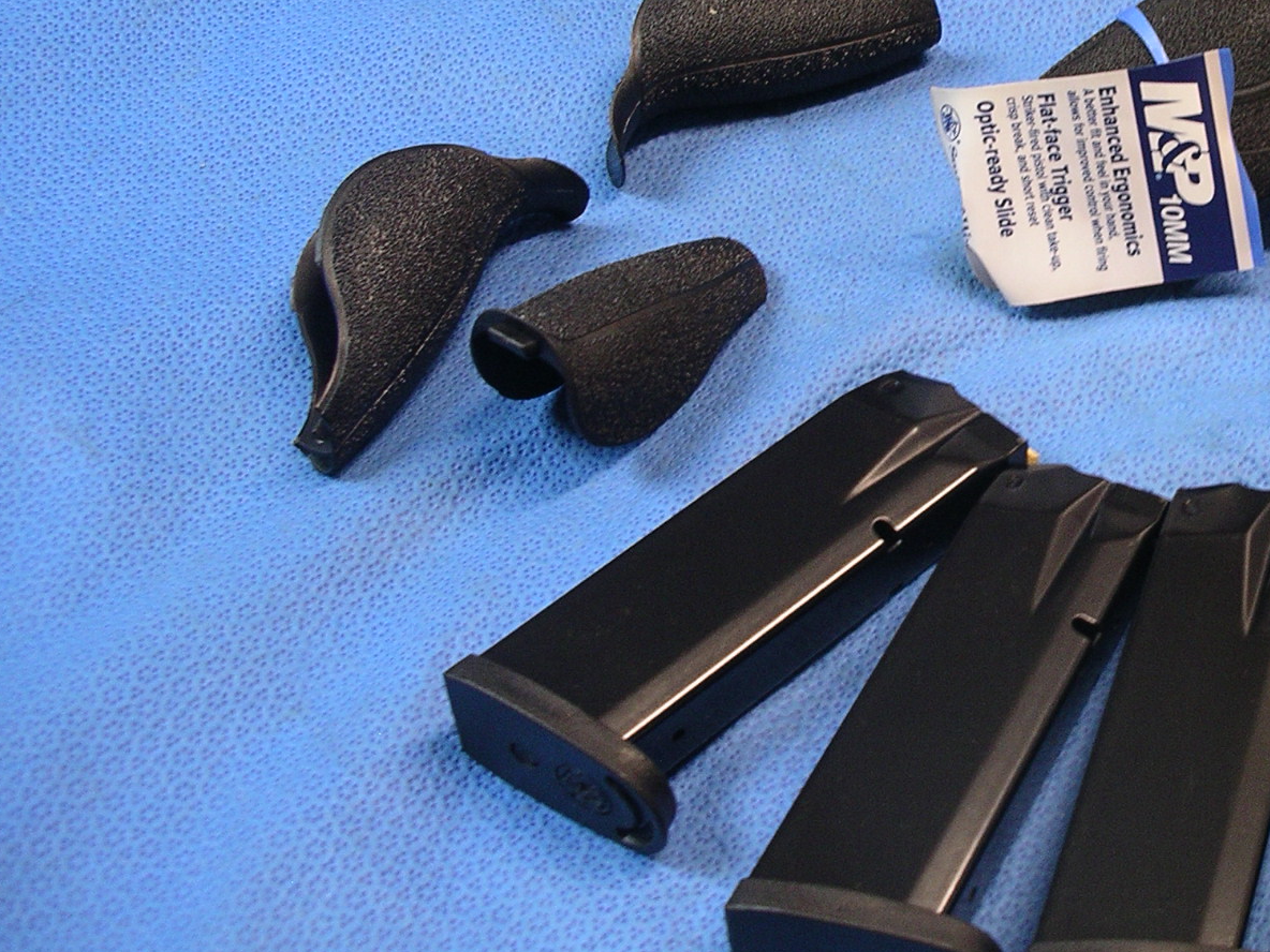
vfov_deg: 22.8
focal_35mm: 64
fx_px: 2348
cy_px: 271
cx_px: 1066
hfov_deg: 29.4
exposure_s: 1/40
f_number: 2.8
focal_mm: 7.8
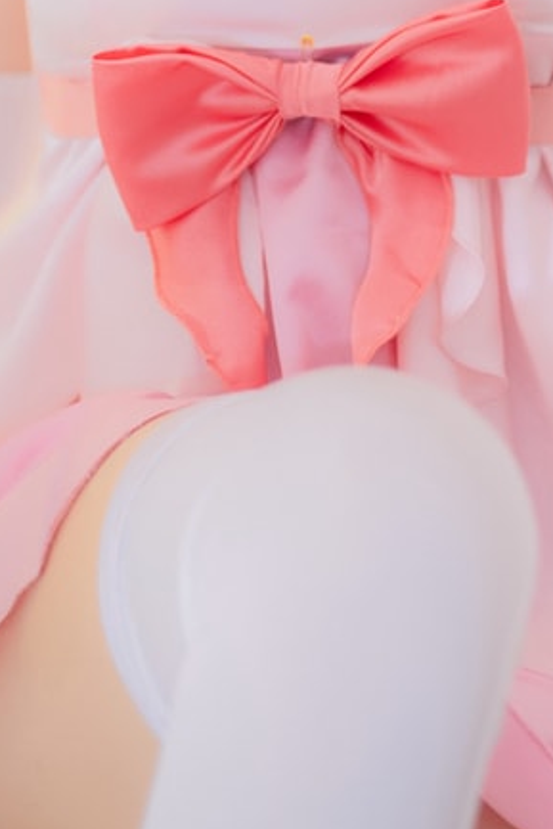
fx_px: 2509
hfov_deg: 12.6
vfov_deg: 18.4
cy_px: 76
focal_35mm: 109
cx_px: 348
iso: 800
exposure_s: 1/125
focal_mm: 35
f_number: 1.8
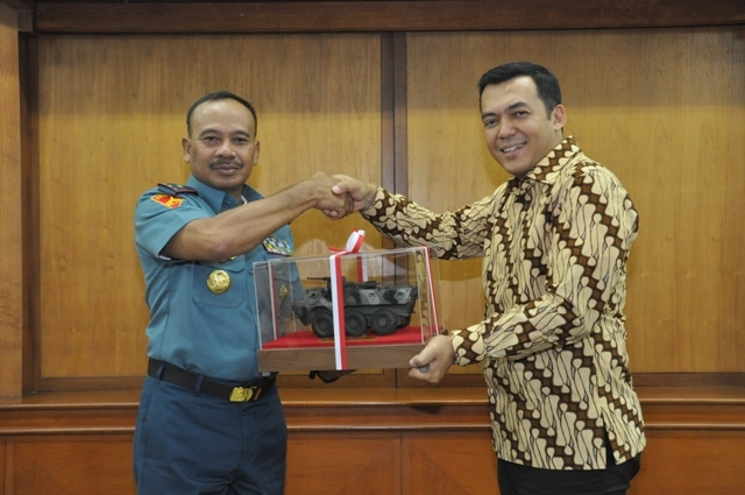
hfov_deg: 49.6
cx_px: 372
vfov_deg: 34.1
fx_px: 806
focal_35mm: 39
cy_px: 248
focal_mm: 26
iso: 1600
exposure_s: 1/50
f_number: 5.6
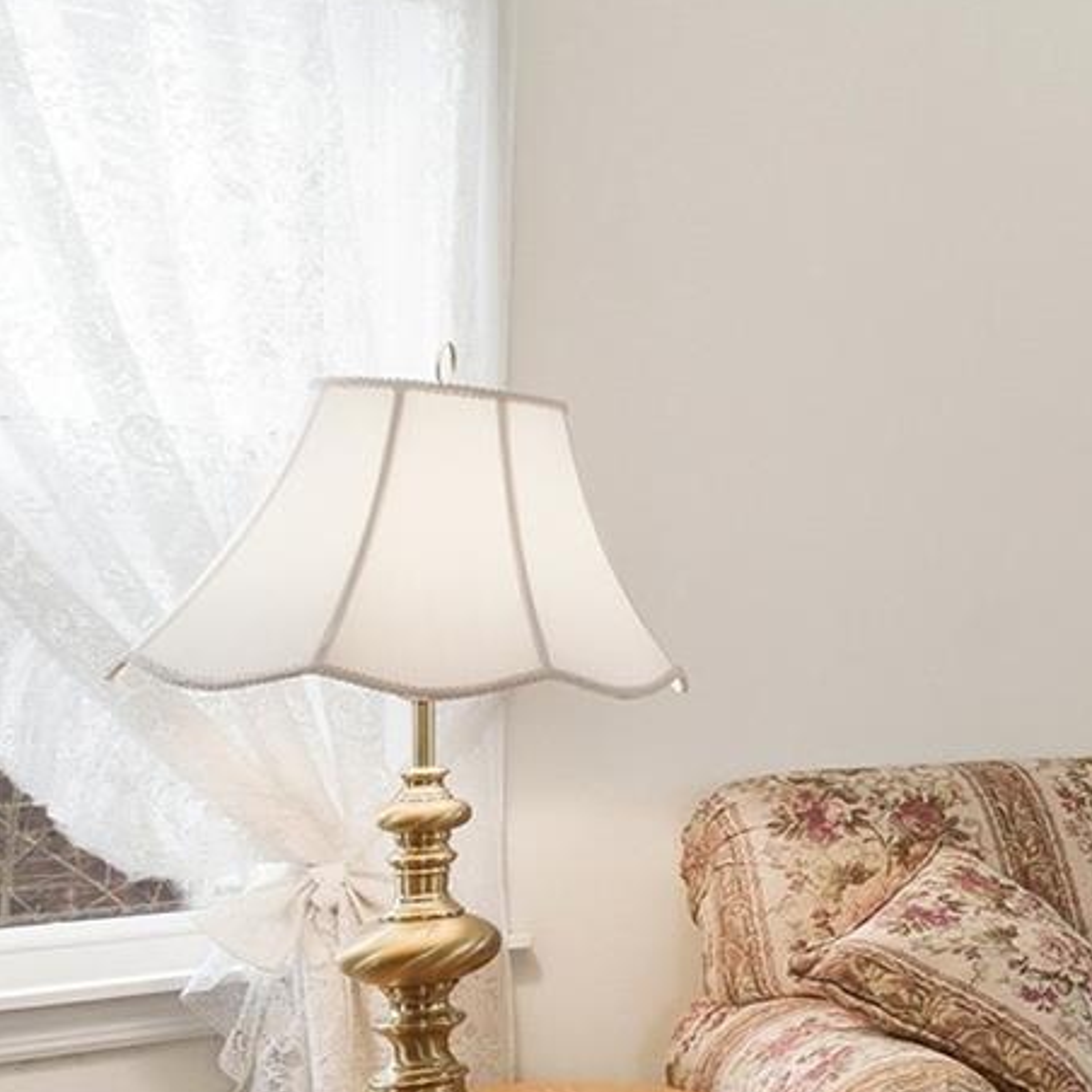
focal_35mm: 50
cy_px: 615
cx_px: 1889
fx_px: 1785
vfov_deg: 34.0
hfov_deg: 22.6
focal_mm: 13
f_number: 9
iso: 500
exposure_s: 1/500
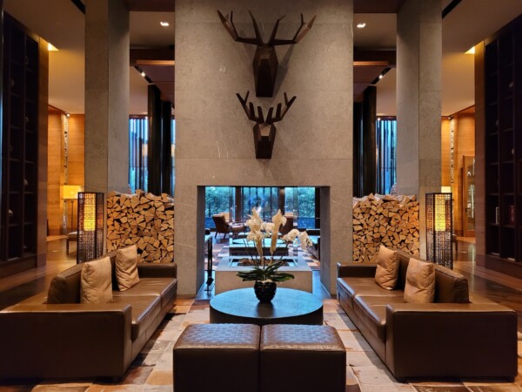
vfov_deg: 53.1
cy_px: 196
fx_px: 392
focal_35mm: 26
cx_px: 261
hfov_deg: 67.3
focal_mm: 5.4
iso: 800
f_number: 1.8
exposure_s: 1/50
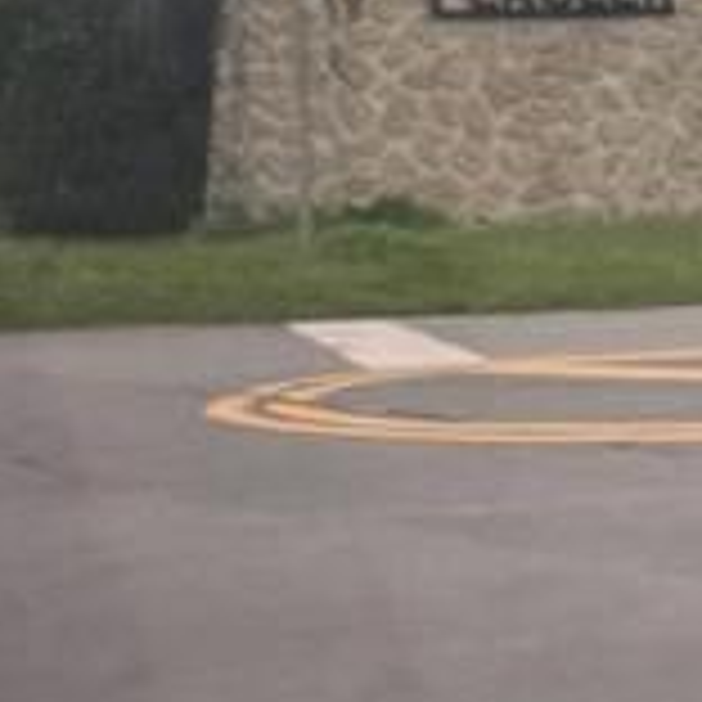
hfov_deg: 9.9
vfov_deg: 10.7
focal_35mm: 163
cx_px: 1440
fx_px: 3740
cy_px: 338
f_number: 1.78
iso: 50
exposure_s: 1/130
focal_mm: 6.76
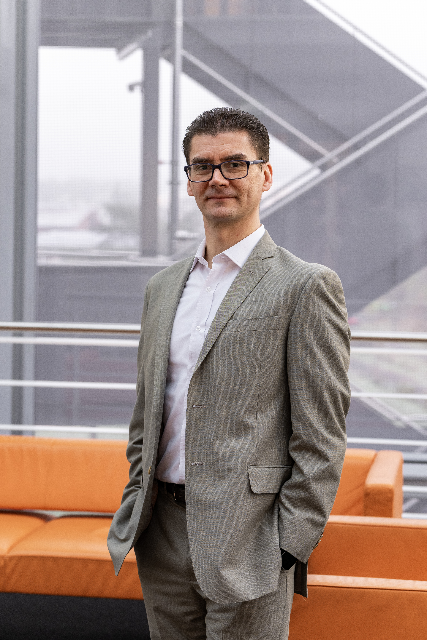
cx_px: 214
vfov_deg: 23.9
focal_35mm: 85
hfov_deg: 16.1
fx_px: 1512
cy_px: 320
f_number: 5.6
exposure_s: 1/60
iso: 1600
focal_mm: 85
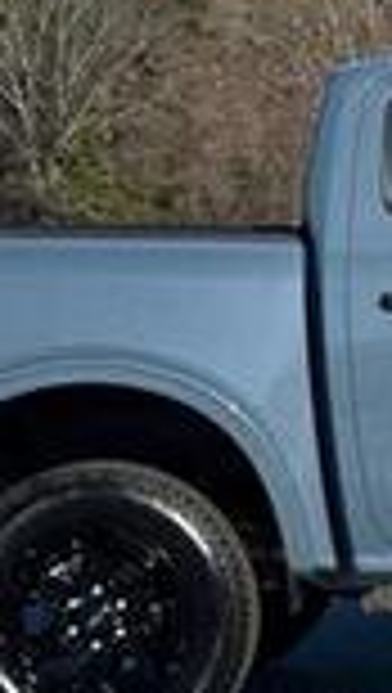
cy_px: 423
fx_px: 3150
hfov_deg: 7.0
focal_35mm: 171
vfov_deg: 12.6
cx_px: 631
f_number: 1.78
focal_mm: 6.76
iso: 64
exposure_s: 1/5376
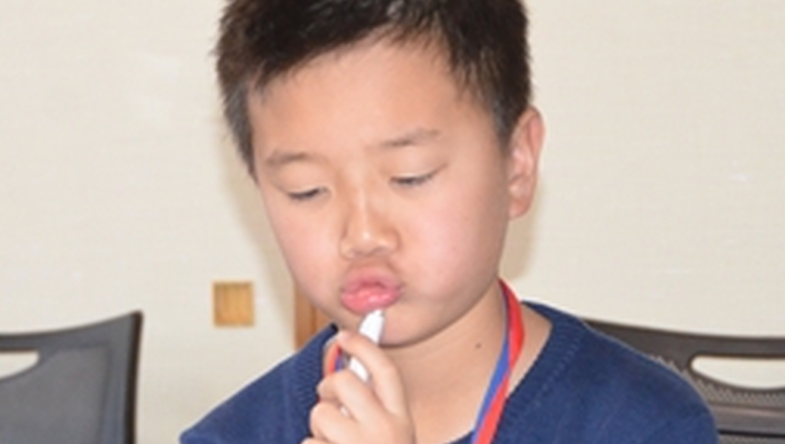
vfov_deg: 6.1
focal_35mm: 201
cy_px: 265
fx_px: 4189
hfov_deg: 10.7
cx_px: 242
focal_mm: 65
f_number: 5
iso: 3200
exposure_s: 1/250
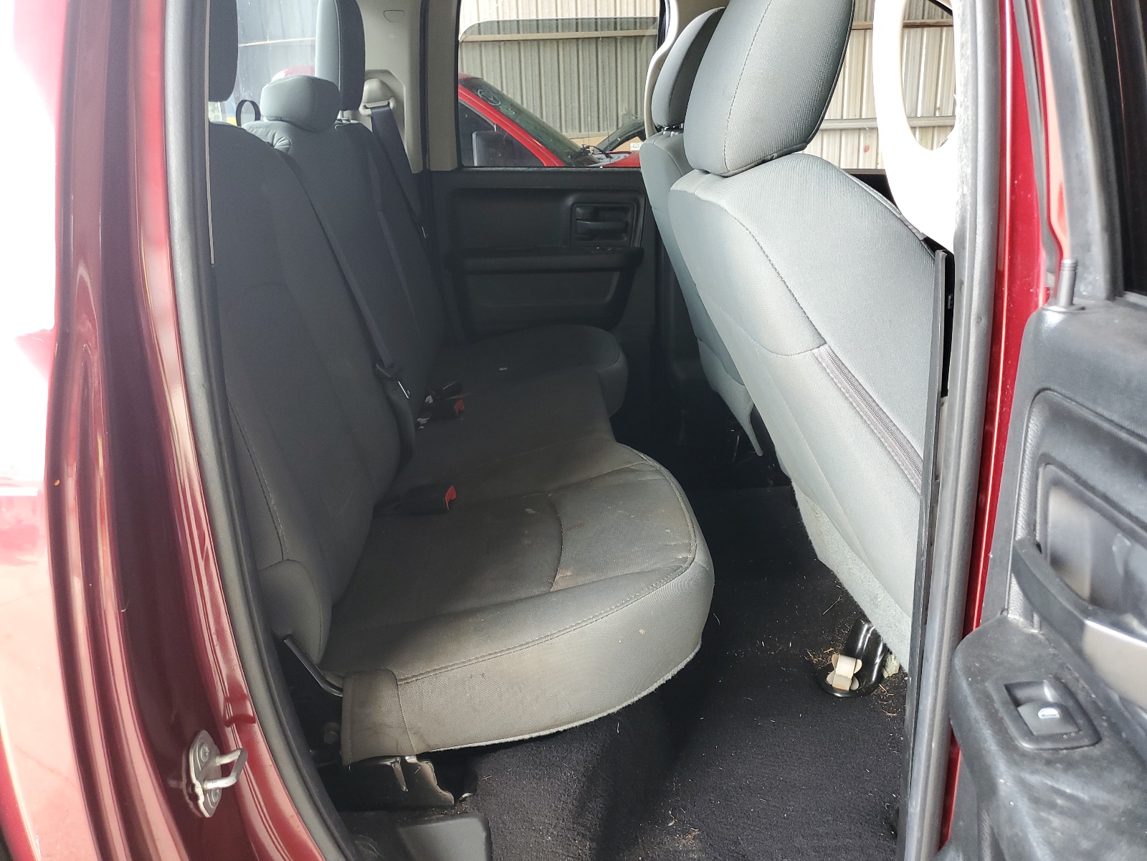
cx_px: 574
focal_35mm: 26
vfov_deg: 53.1
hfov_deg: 67.3
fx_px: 862
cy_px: 430
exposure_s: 1/60.2
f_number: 1.5
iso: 78
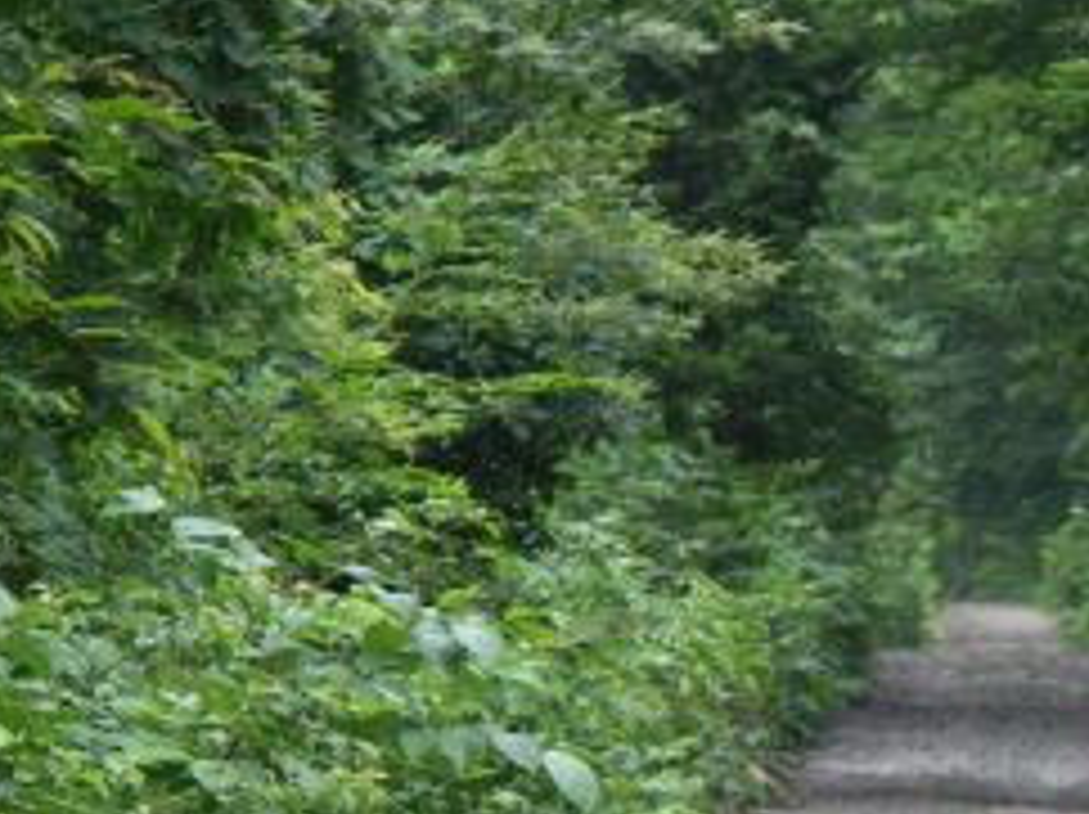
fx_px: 16626
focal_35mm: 529
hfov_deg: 3.7
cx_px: 1058
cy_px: 639
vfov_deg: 2.8
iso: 100
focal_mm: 50.8
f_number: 3.5
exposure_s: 1/60
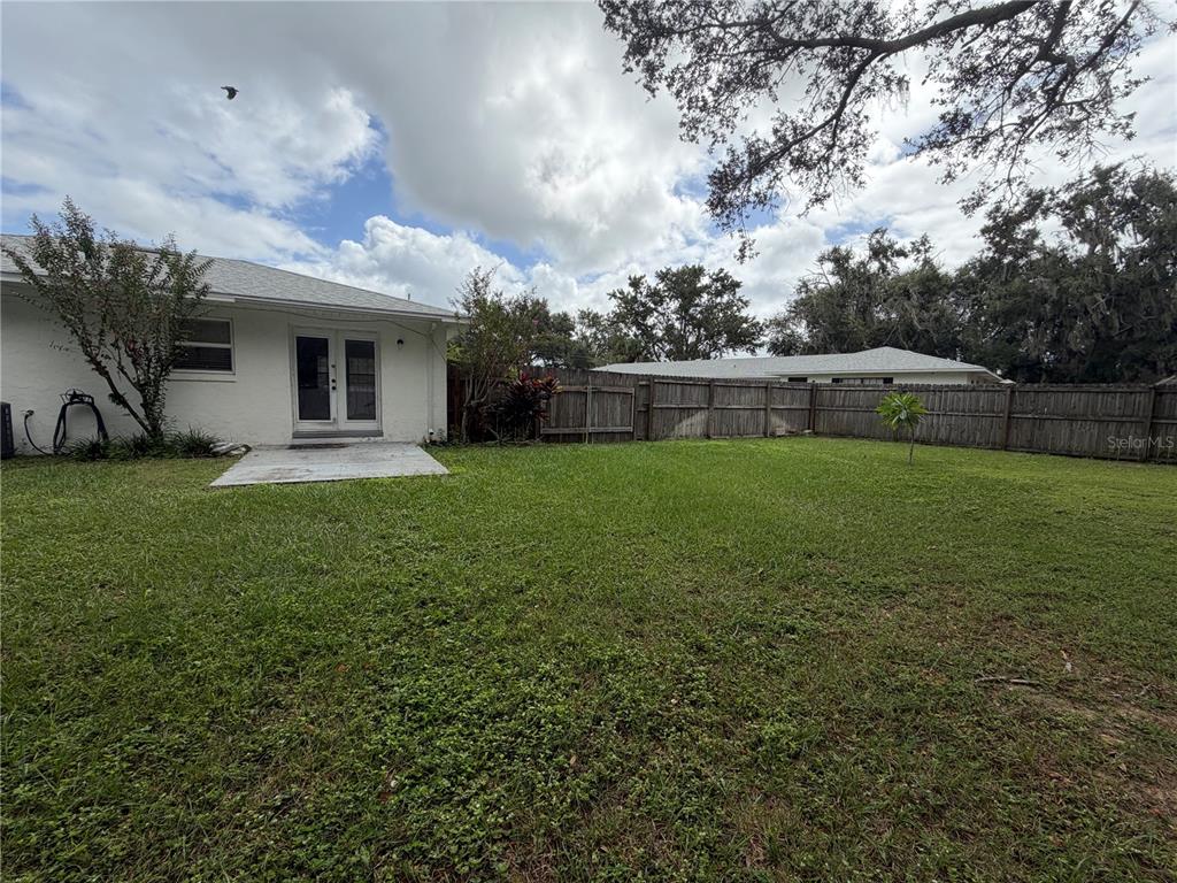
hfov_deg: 102.1
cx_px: 588
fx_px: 476
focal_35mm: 14
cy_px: 442
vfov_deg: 85.7
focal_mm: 2.22
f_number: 2.2
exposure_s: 1/1050
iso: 20
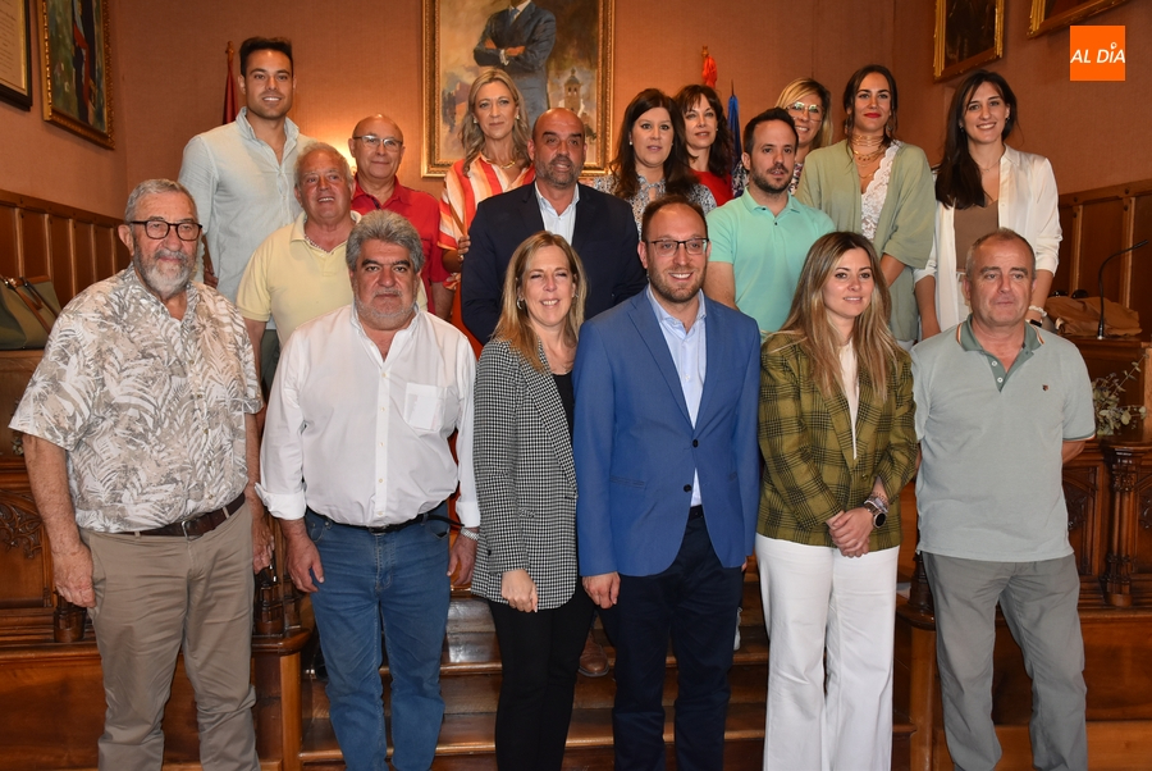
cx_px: 576
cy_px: 386
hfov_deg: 55.1
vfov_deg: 38.4
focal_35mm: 34
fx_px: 1105
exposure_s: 1/80
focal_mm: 23
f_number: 4.5
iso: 800
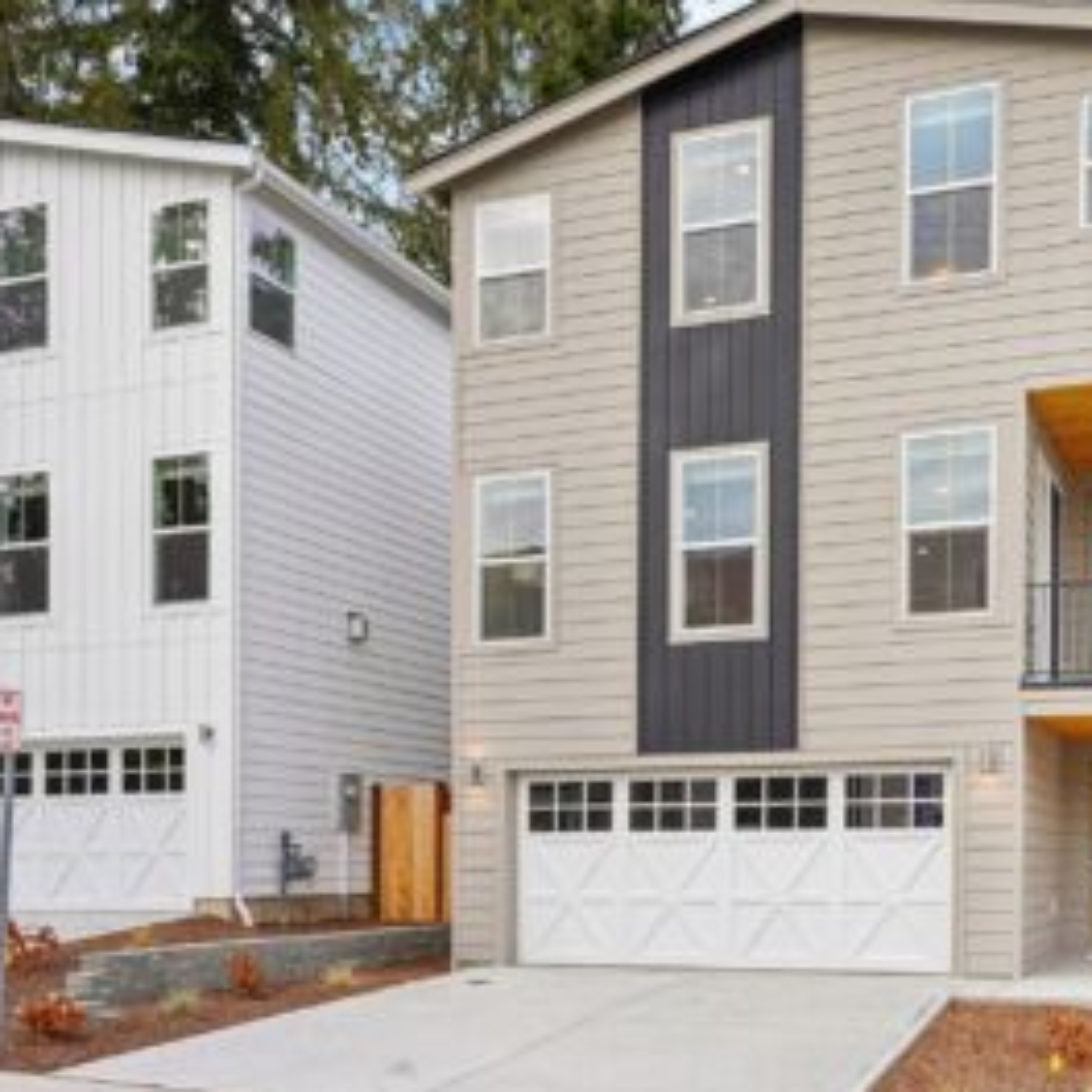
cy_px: 548
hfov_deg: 44.9
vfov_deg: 46.0
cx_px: 782
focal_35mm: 36
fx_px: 1285
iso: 160
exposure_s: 1/125
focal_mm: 28
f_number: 8
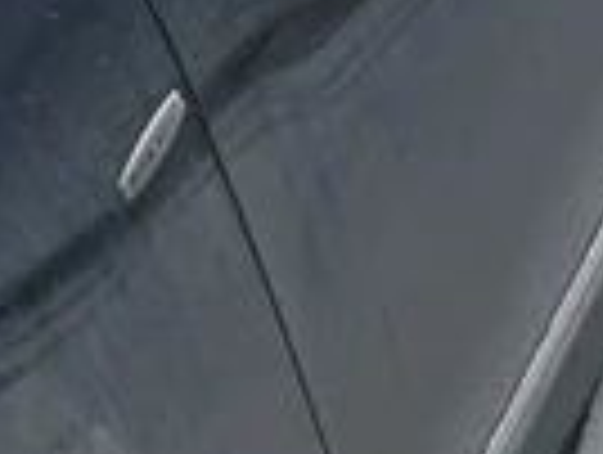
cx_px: -230
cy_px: 1025
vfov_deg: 10.6
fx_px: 2164
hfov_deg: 15.0
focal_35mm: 124
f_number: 1.5
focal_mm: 5.7
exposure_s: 1/1412
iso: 50
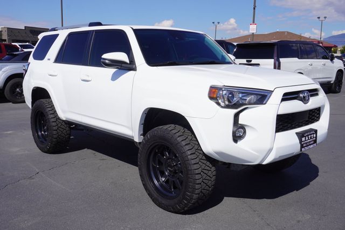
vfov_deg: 36.9
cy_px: 115
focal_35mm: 36
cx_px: 172
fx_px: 345
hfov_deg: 53.1
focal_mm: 24
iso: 100
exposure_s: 1/250
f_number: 11
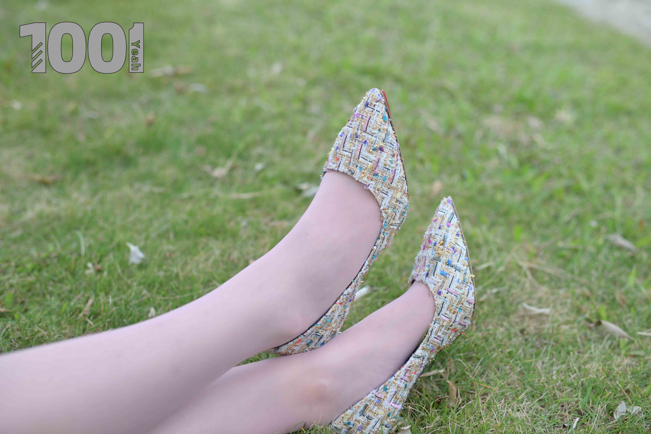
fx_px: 633
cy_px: 217
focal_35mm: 35
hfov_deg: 54.4
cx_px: 326
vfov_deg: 37.9
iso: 100
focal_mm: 35
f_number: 2.5
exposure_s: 1/640
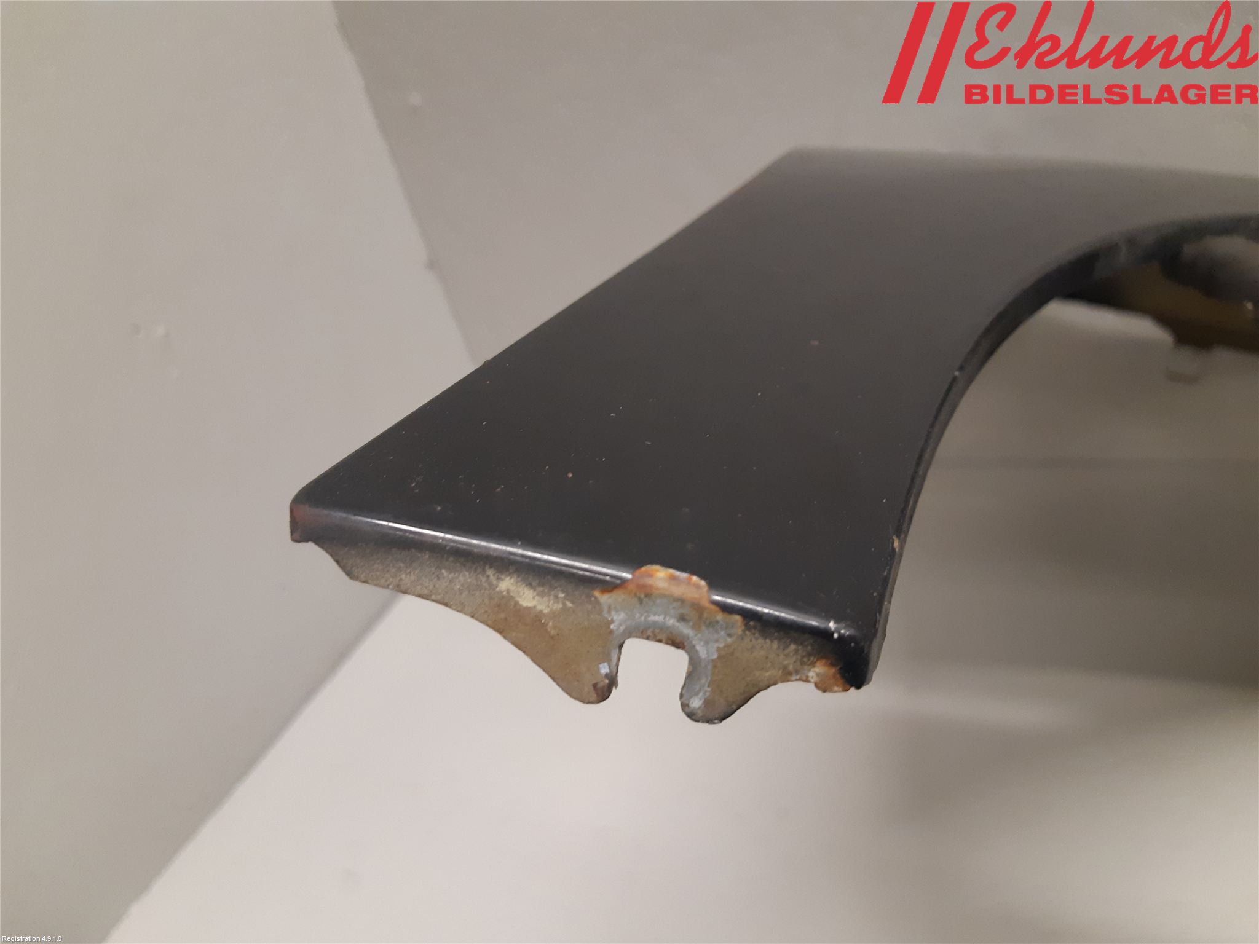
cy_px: 472
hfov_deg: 67.3
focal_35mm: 26
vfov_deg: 53.1
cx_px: 630
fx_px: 946
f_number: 1.7
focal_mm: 3.93
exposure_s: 1/50
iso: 250
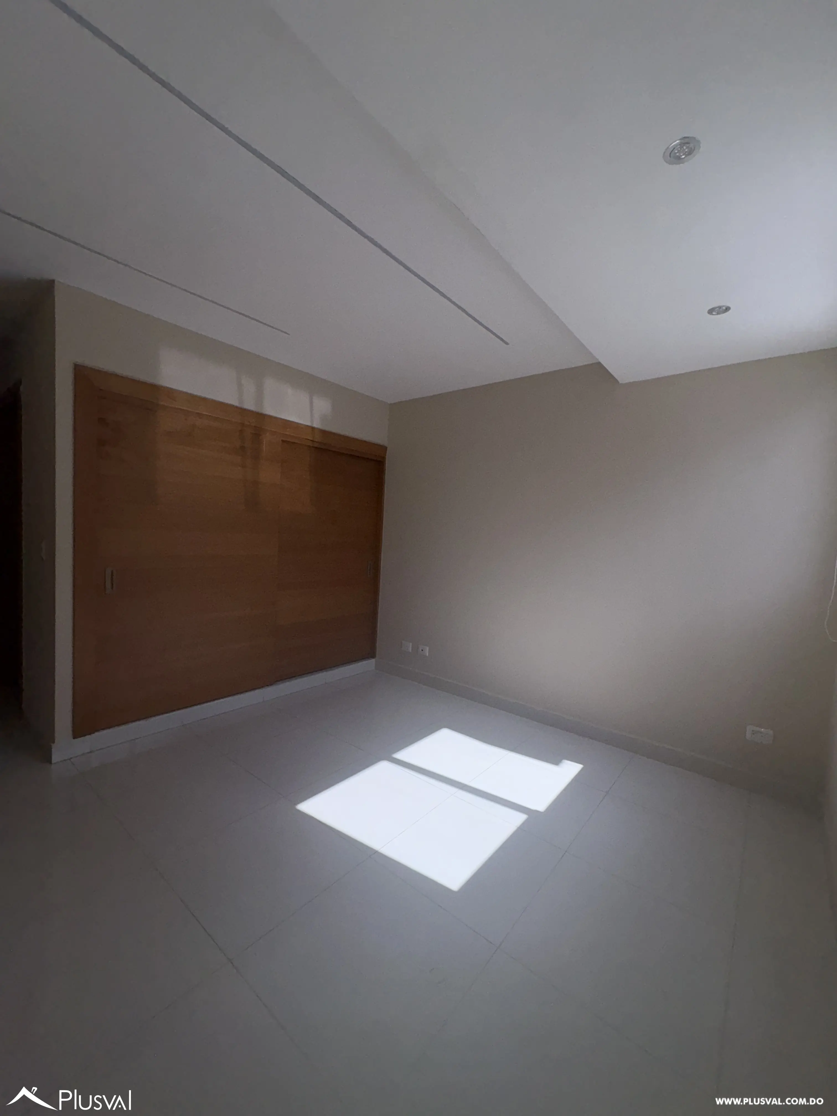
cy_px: 558
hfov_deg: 85.7
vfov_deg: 102.1
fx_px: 451
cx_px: 418
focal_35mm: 14
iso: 32
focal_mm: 2.22
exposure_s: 1/361
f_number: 2.2
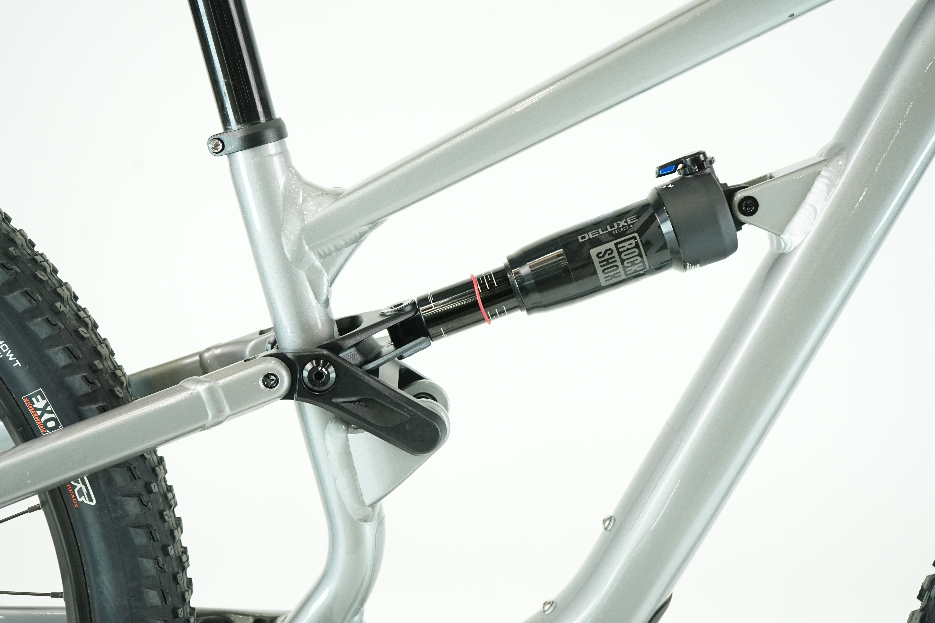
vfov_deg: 27.5
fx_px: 1273
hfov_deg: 40.3
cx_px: 468
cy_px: 312
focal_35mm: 49
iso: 3200
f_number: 5.6
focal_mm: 49
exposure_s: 1/200
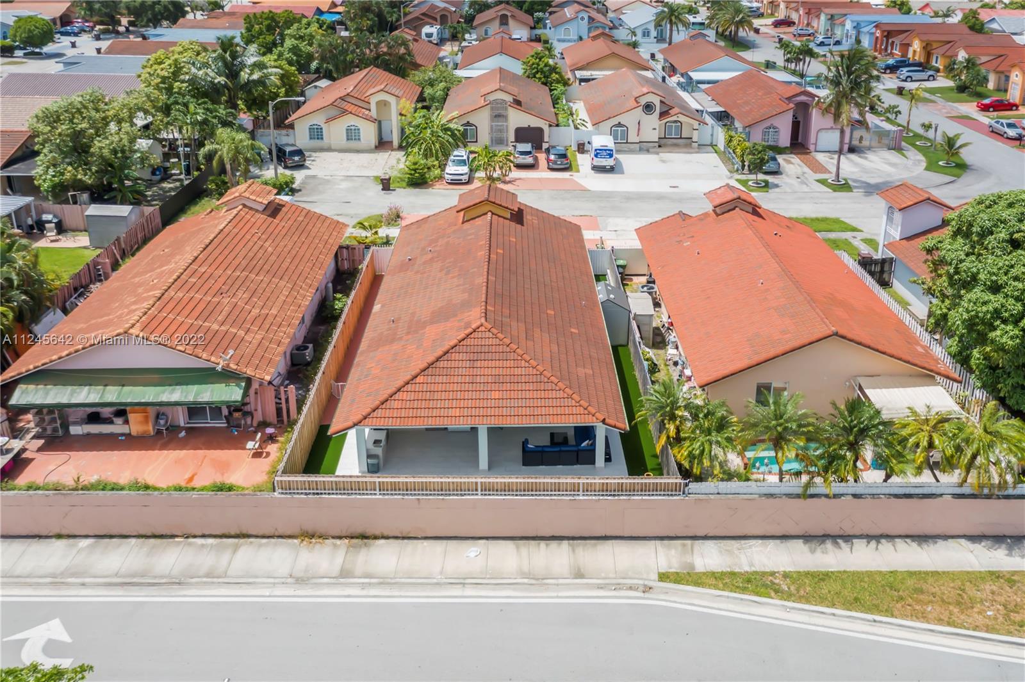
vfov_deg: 46.4
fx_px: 797
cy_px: 341
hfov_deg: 65.5
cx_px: 512
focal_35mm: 28
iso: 100
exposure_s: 1/80
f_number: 2.8
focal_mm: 10.26
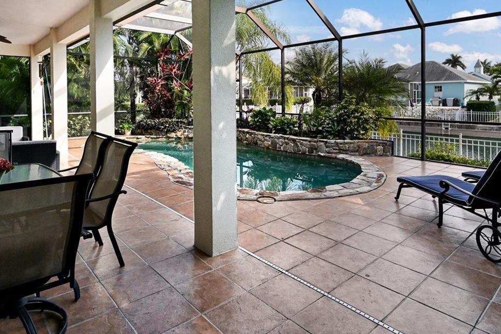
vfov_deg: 53.5
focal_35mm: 23
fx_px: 320
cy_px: 100
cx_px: 235
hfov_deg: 76.0
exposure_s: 1/1250
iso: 3200
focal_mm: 14
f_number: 8
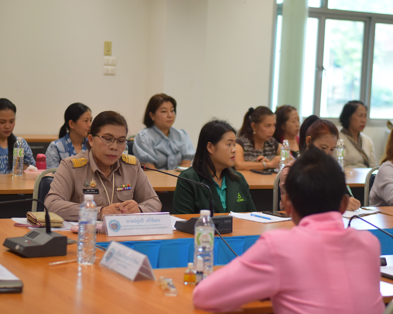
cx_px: 225
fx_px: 989
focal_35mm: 85
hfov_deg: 22.5
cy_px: 158
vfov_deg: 18.1
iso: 1600
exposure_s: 1/1250
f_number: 2.2
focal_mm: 50
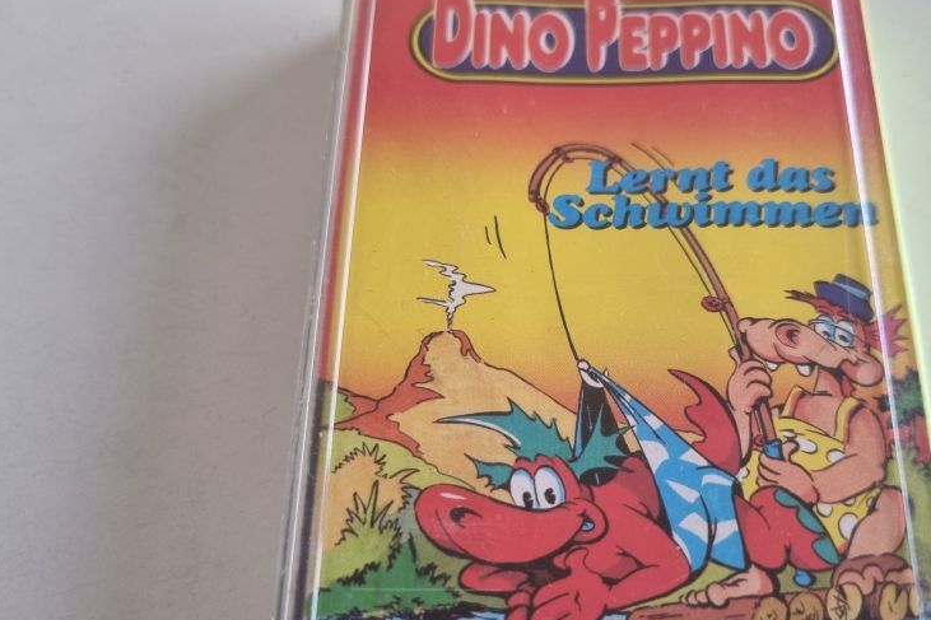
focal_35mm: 37
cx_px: 571
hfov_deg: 51.5
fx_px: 957
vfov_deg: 35.8
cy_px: 363
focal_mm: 5.4
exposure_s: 1/50
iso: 125
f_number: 1.8
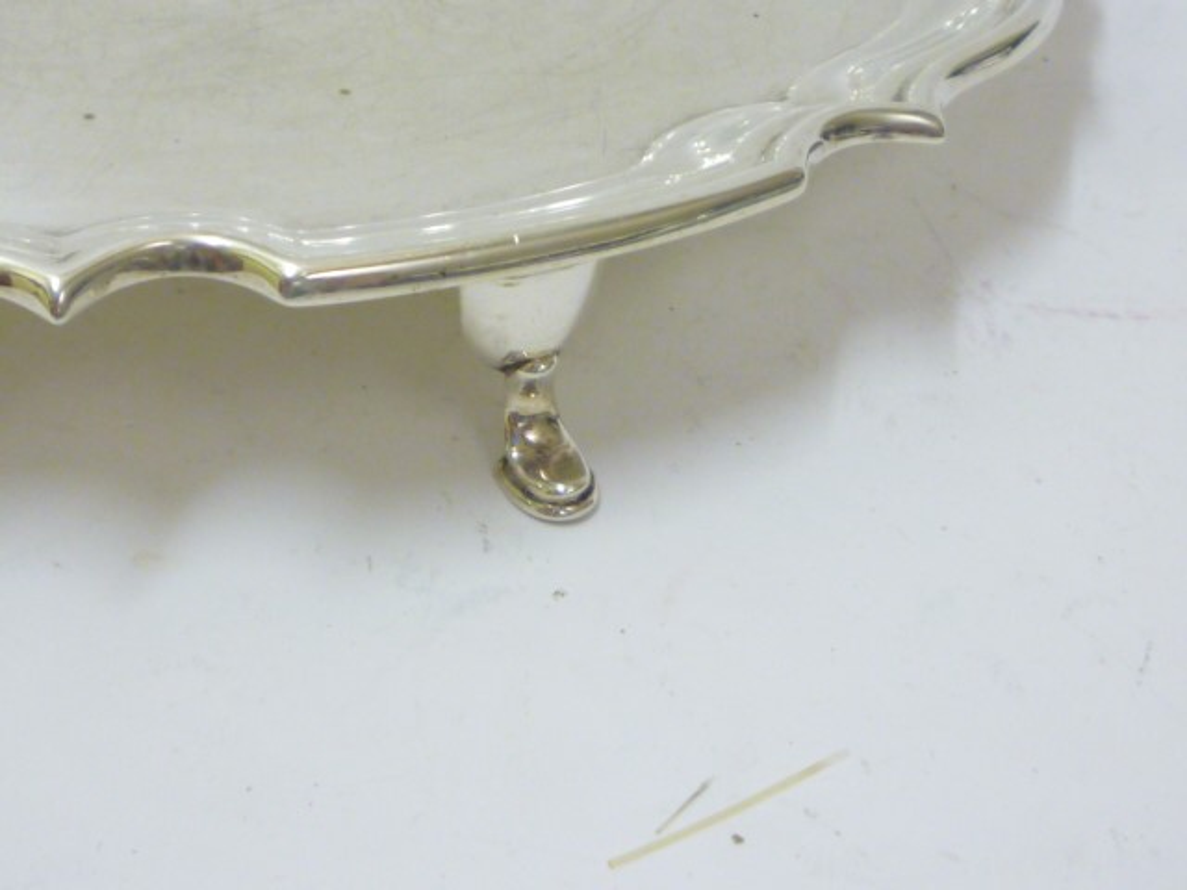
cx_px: 594
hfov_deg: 33.8
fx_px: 1955
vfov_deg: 25.7
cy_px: 445
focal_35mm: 57
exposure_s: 1/30
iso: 200
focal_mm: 5.2
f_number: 3.3
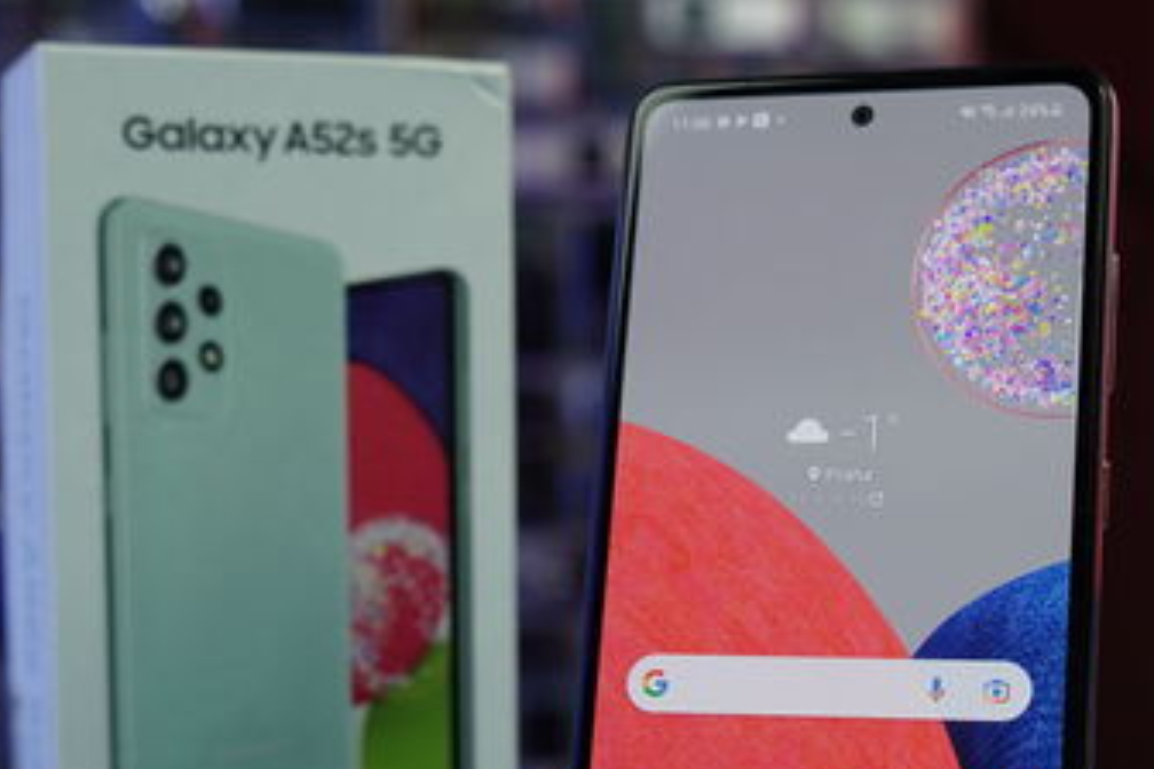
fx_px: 2340
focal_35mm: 73
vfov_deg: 18.5
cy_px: 589
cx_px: 618
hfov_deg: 27.7
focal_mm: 40
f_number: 5
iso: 640
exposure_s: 1/125
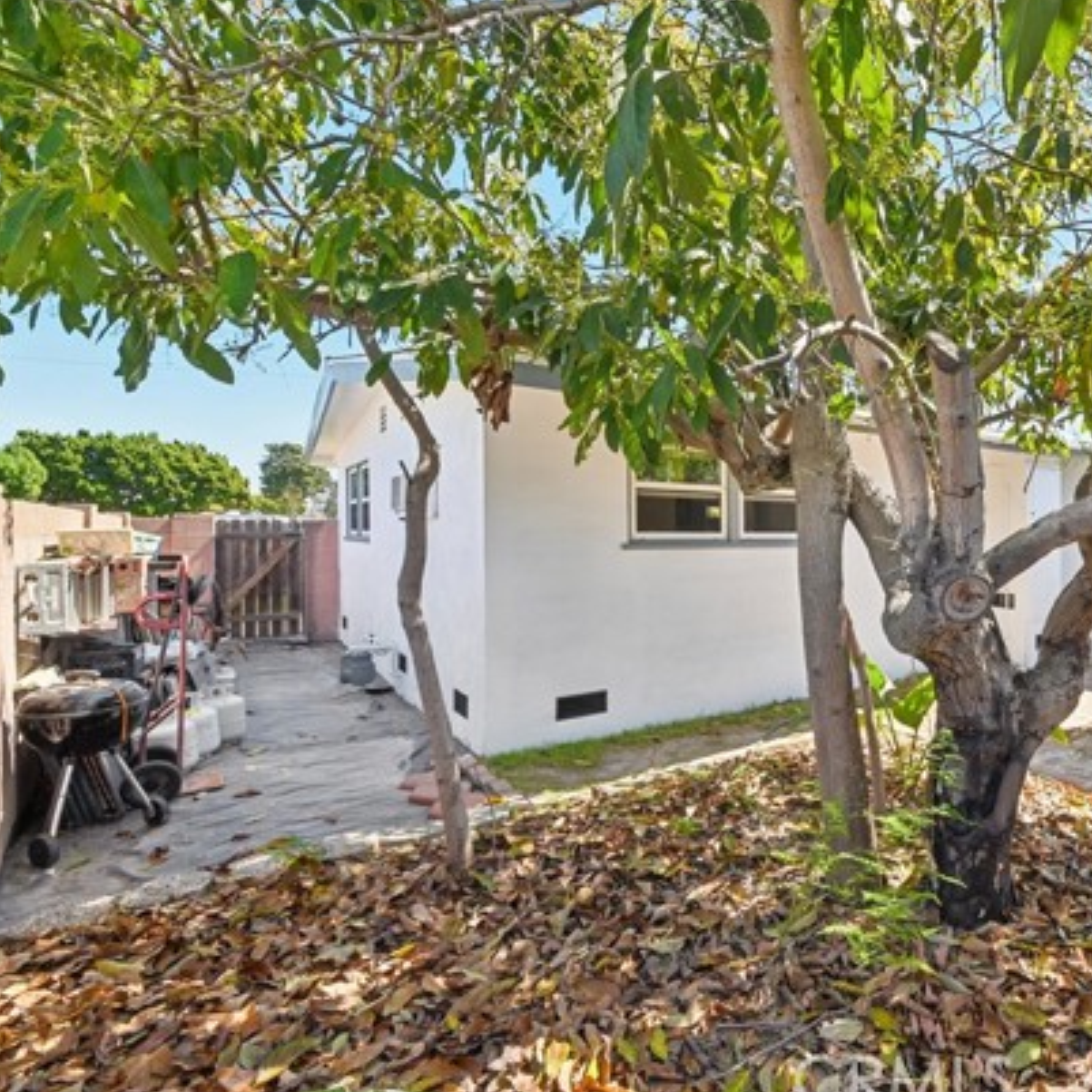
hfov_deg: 72.2
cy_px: 539
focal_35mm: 19
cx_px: 822
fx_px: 678
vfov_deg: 77.7
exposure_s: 1/20
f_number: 22
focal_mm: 14
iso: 250
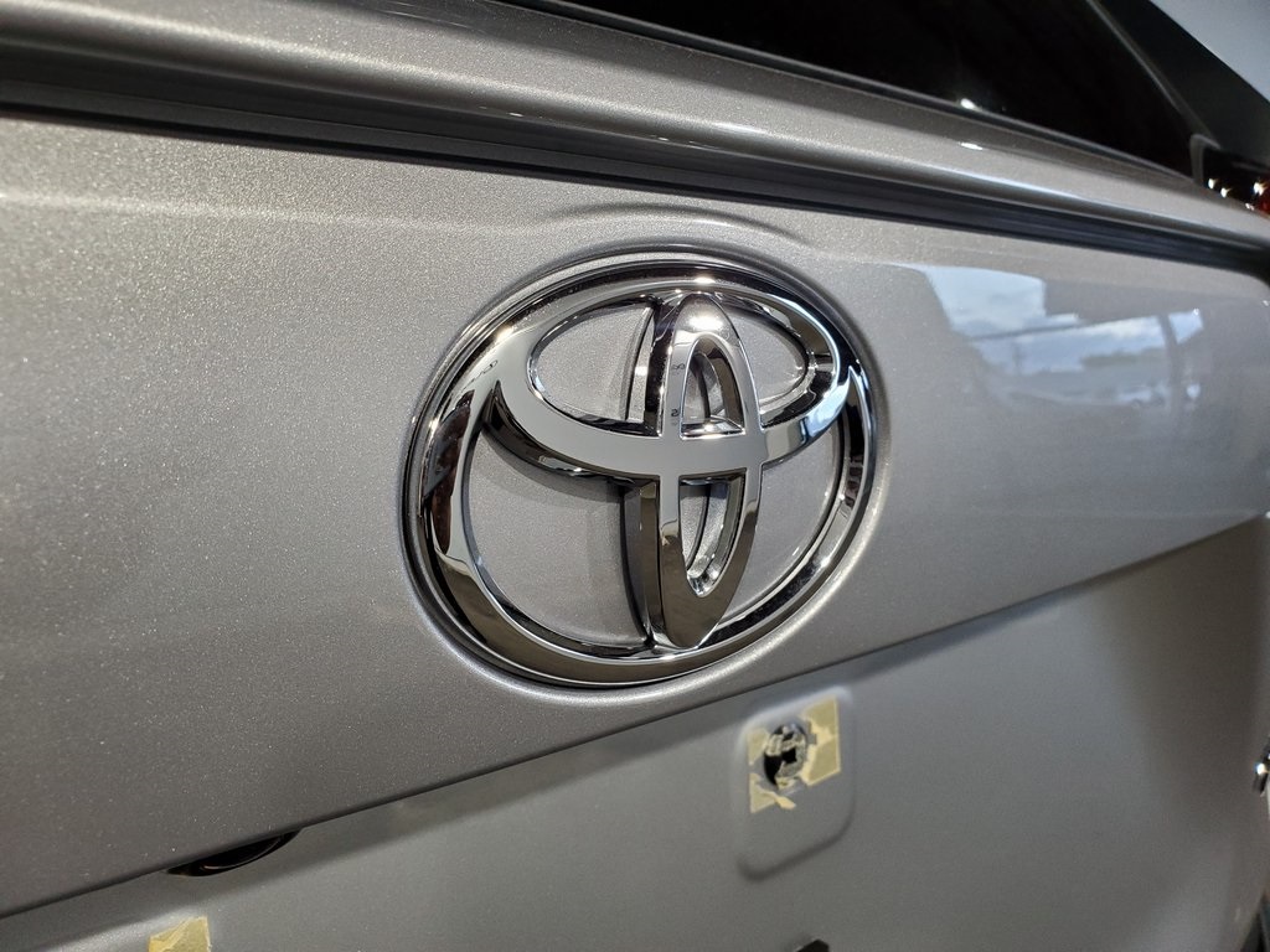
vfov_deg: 53.1
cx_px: 635
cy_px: 476
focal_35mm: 26
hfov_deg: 67.3
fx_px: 954
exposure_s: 1/120
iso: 250
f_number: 2.4
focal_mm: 4.3
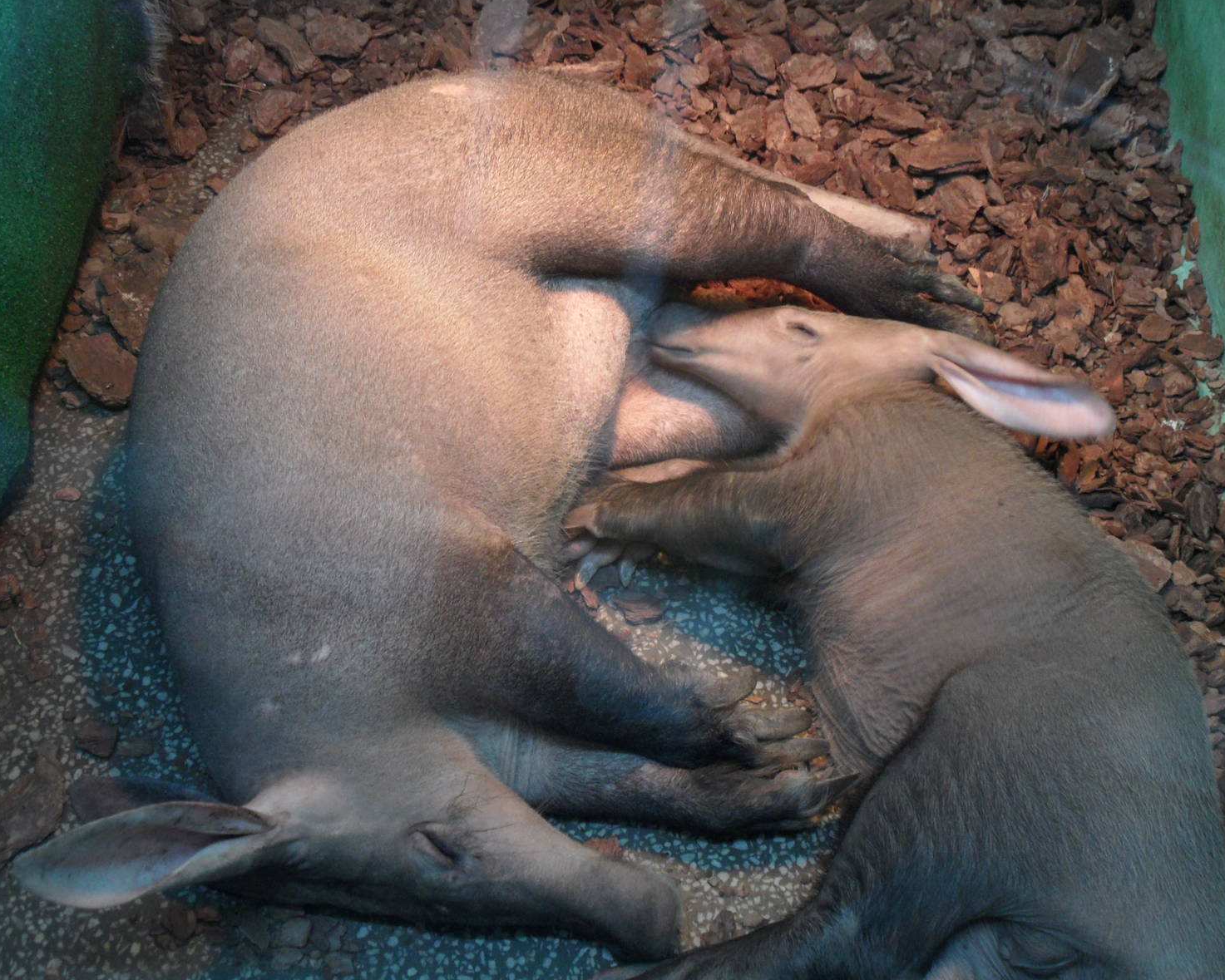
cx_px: 660
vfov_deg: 28.6
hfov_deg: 35.3
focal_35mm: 53
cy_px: 495
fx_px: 1922
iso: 200
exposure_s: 1/8
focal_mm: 8.2
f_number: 3.8
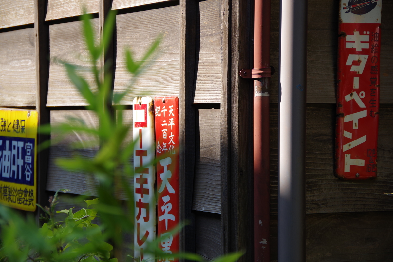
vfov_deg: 11.7
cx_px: 196
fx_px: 1277
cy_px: 131
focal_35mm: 117
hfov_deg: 17.5
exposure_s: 1/160
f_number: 5.6
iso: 100
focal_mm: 78
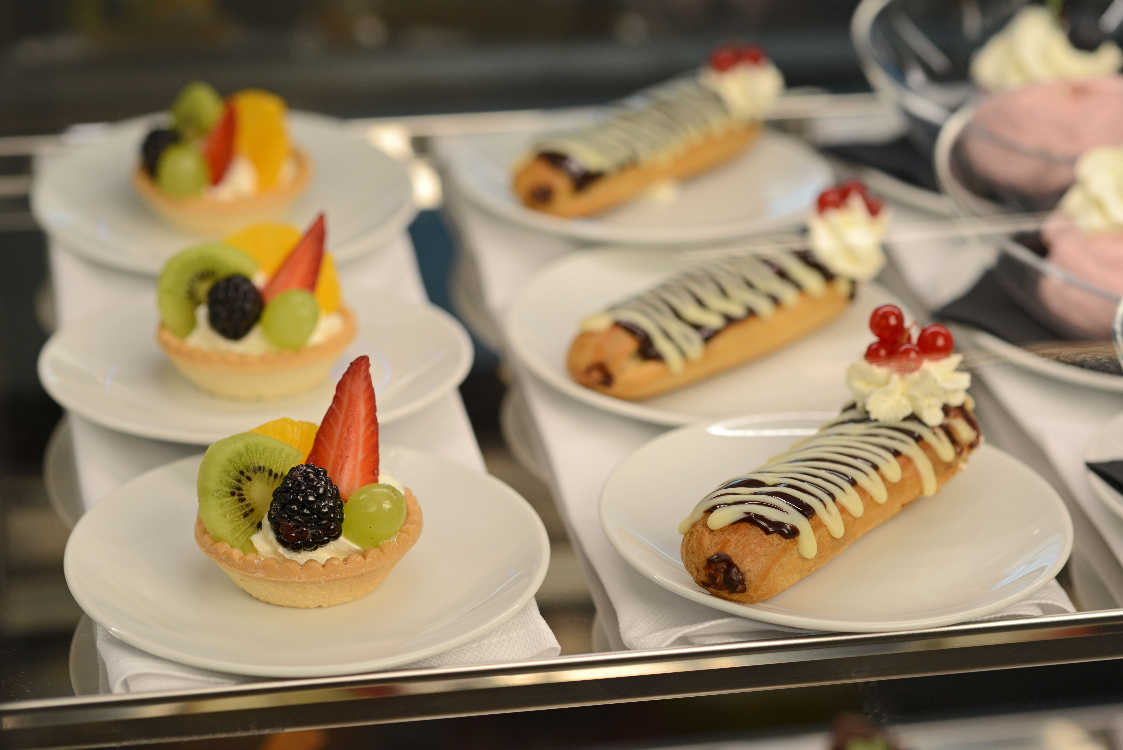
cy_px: 375
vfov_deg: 16.1
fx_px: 2652
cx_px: 562
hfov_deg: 23.9
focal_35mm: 85
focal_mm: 85
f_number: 4
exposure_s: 1/160
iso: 400
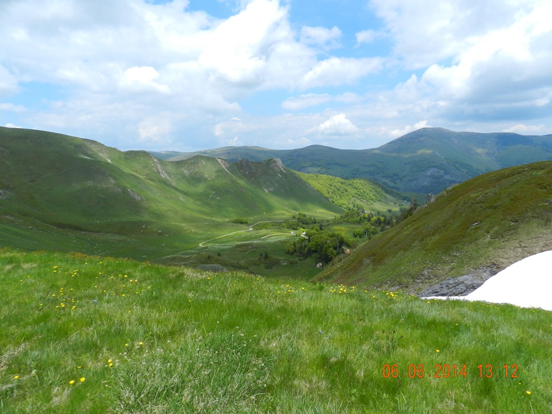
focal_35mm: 23
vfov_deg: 58.9
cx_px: 276
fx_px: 367
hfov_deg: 73.9
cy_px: 207
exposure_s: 1/1000
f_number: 4
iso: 160
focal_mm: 4
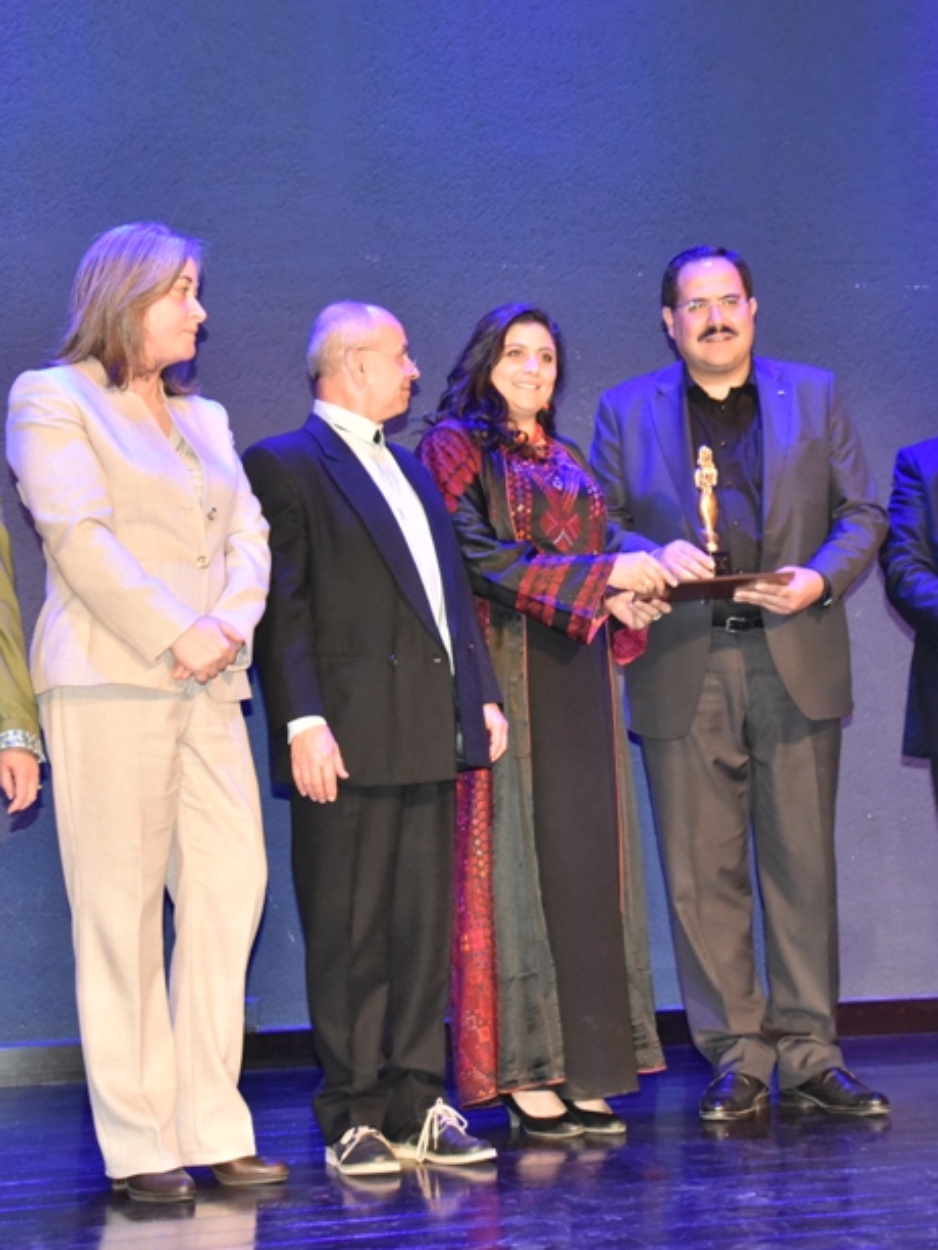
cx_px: 420
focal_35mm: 61
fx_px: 2203
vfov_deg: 31.7
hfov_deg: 24.0
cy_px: 576
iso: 3200
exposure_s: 1/60
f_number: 7.1
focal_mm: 38
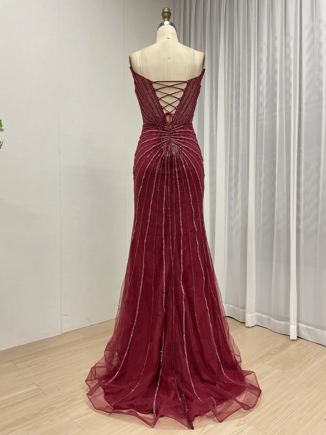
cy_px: 218
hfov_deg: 53.1
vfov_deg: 67.3
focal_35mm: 26
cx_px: 163
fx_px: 326
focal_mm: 4.2
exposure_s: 1/50
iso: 200
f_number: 1.6
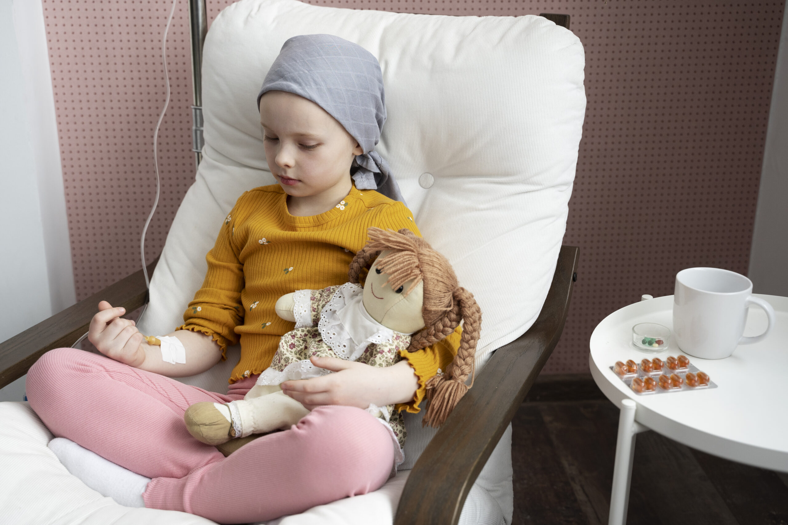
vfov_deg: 29.2
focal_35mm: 46
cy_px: 262
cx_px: 394
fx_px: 1007
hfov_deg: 42.7
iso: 800
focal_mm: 46
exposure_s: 1/250
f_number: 4
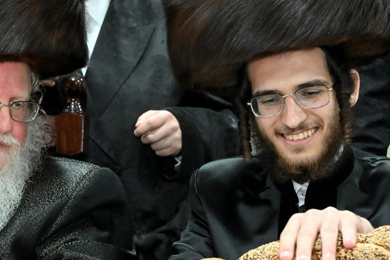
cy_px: 195
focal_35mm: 129
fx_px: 1397
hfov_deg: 15.9
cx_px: 166
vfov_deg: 10.6
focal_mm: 52
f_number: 5.6
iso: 5000
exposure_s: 1/200
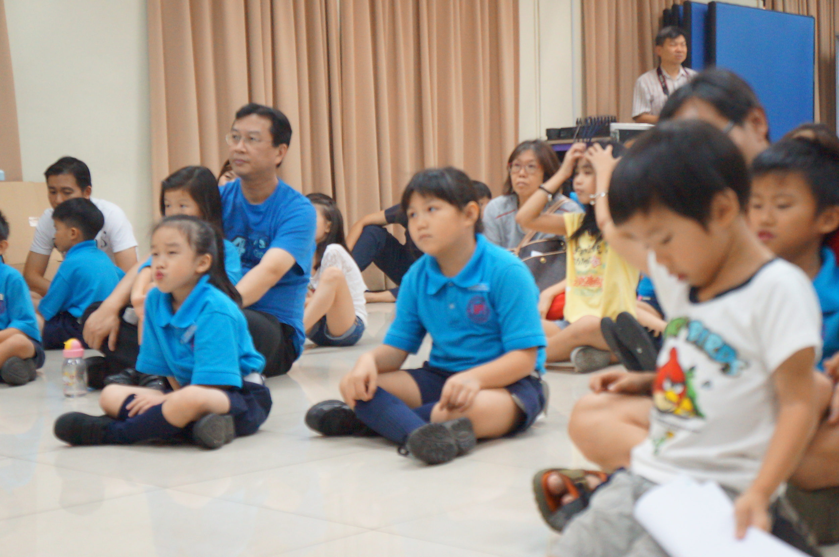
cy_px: 278
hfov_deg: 32.7
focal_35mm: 62
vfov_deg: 22.0
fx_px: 1431
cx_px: 420
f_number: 4.5
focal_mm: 41
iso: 3200
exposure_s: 1/125
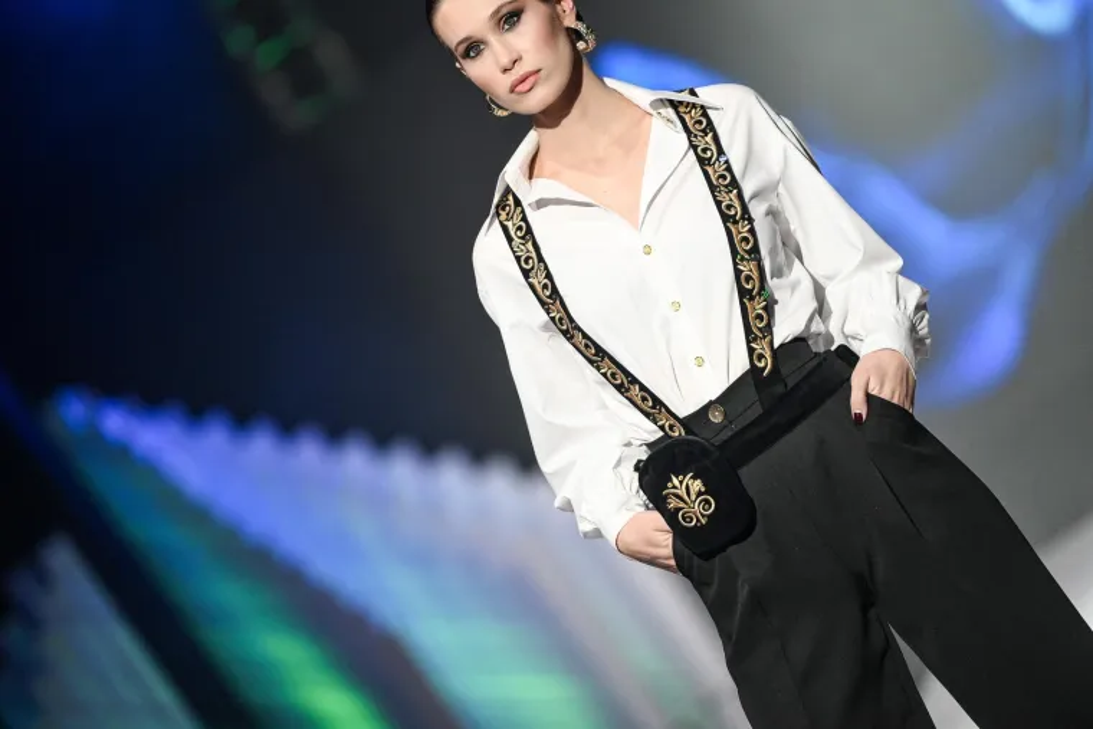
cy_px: 364
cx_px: 546
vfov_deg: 6.9
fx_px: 6073
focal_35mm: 200
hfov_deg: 10.3
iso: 2000
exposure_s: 1/800
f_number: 2.8
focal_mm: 200
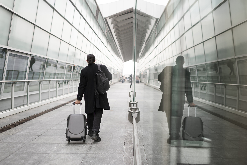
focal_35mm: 35
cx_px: 124
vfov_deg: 37.9
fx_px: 240
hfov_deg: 54.4
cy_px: 82
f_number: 2.2
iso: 160
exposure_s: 1/320
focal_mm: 35
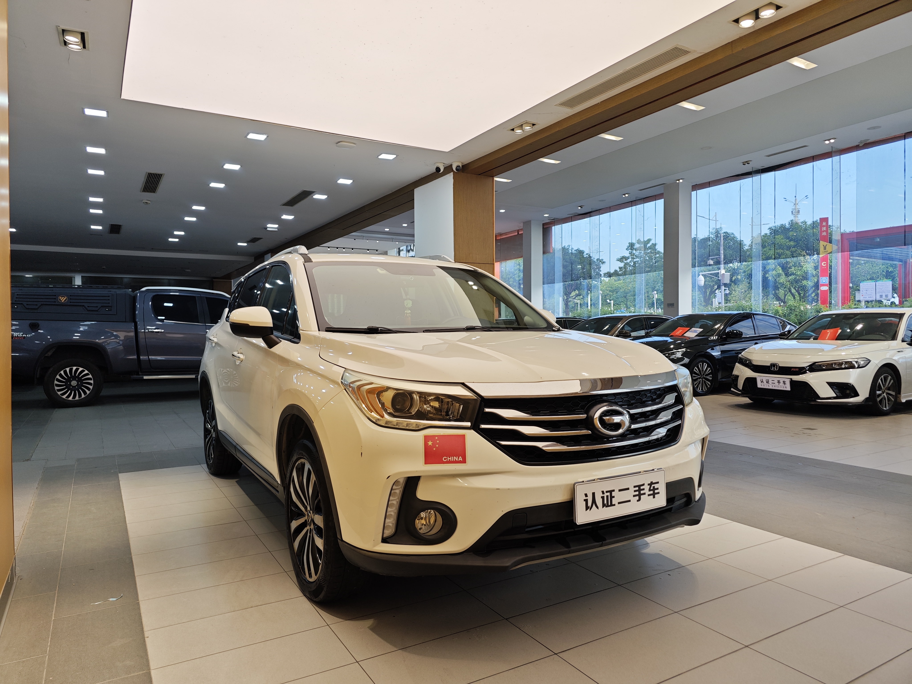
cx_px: 456
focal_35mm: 23
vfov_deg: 58.9
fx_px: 606
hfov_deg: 73.9
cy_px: 342
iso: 50
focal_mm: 8.7
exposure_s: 1/100
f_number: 1.9
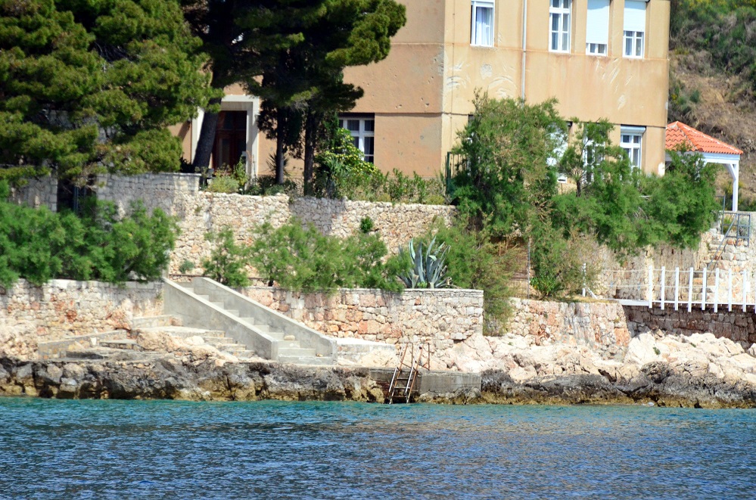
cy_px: 250
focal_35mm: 450
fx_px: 9427
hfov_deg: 4.6
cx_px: 378
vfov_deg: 3.0
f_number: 6.3
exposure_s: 1/8000
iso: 2000
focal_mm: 300
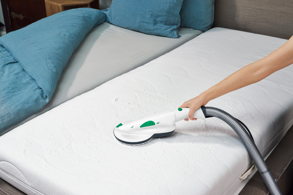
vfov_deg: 27.0
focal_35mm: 50
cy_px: 98
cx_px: 146
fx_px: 407
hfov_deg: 39.6
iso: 200
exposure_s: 1/125
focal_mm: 50
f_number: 8
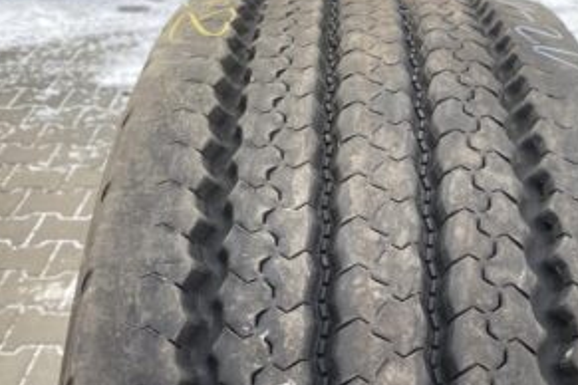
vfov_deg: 33.1
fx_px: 642
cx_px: 363
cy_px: 261
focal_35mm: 40
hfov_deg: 48.0
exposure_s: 1/391
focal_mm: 4.25
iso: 32
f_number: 1.8
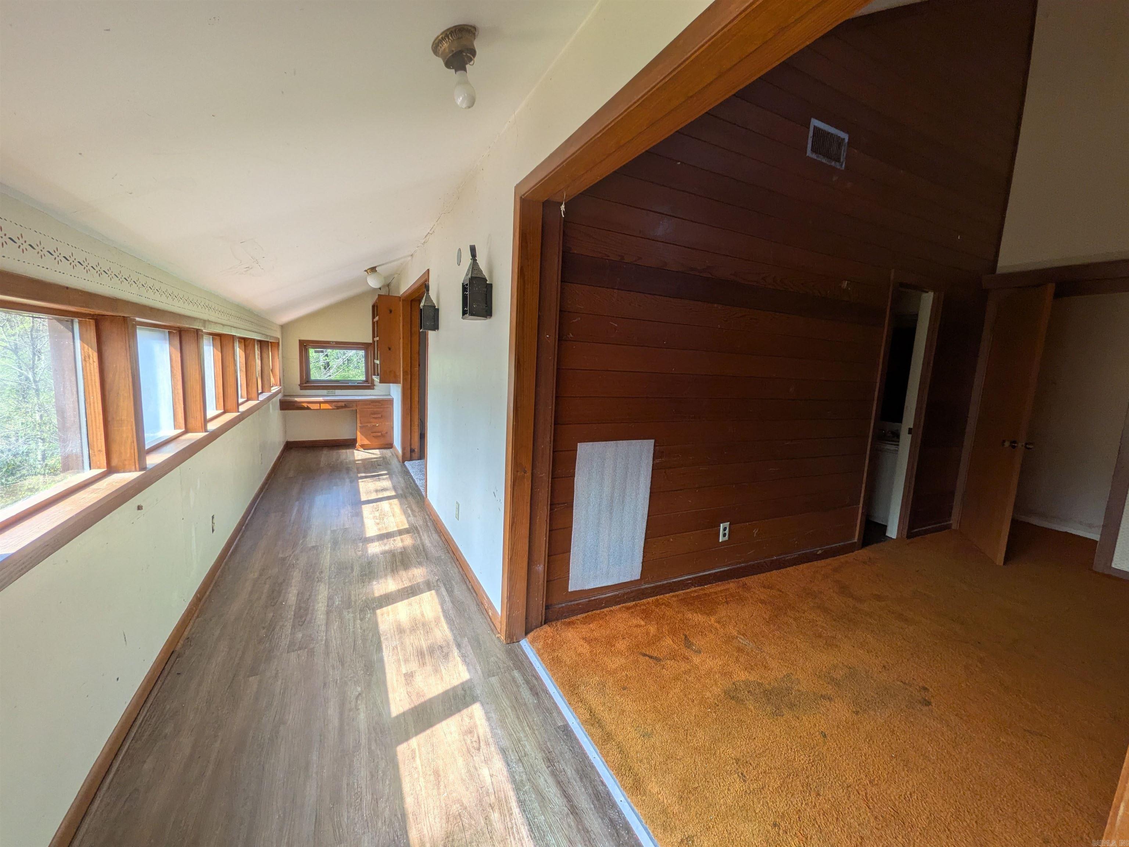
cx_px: 564
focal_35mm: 14
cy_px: 424
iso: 47
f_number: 2.2
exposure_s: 1/82.7
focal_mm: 1.85
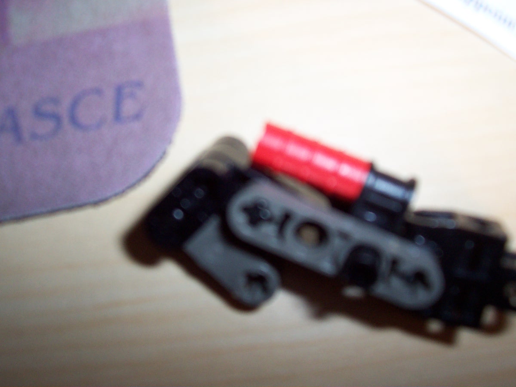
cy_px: 194
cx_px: 258
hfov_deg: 50.1
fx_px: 552
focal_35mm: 37
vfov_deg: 38.7
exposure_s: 1/60
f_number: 2.8
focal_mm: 5.6
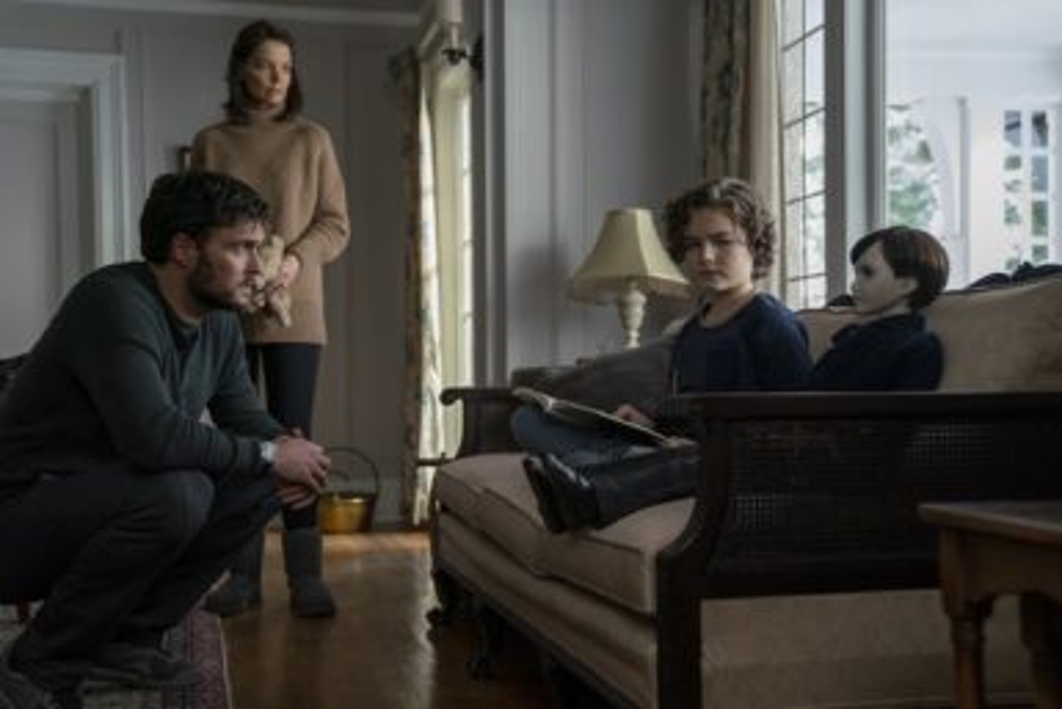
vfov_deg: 31.2
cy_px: 354
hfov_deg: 45.4
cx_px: 531
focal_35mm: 43
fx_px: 1269
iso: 1600
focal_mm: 43
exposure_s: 1/125
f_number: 2.8
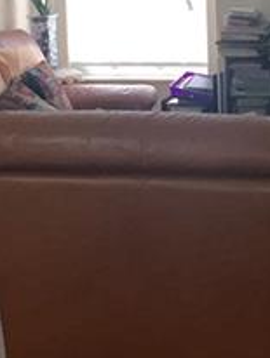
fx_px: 1121
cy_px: 68
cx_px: 193
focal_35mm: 108
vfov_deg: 18.0
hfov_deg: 13.7
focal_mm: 4.15
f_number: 2.2
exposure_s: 1/30
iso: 32
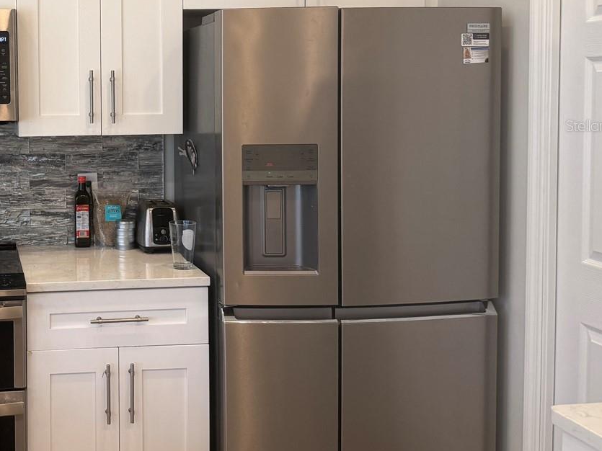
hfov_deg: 38.3
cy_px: 125
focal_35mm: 46
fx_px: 800
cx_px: 57
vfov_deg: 31.1
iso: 160
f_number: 1.78
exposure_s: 1/120
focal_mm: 6.76
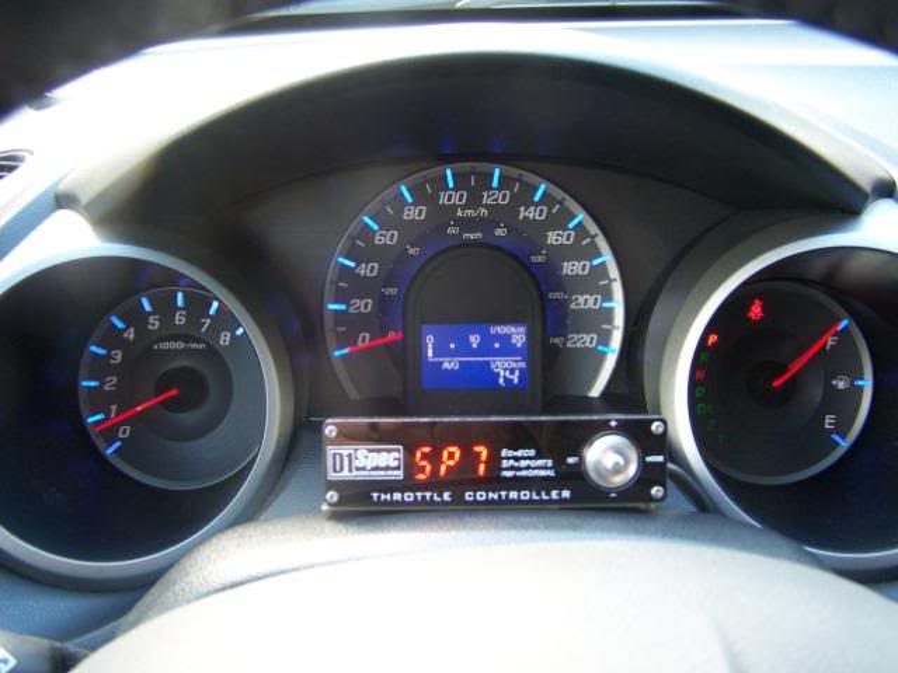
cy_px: 336
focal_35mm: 38
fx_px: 986
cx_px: 449
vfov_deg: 37.7
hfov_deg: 49.0
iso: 140
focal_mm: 6.3
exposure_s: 1/30
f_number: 2.8
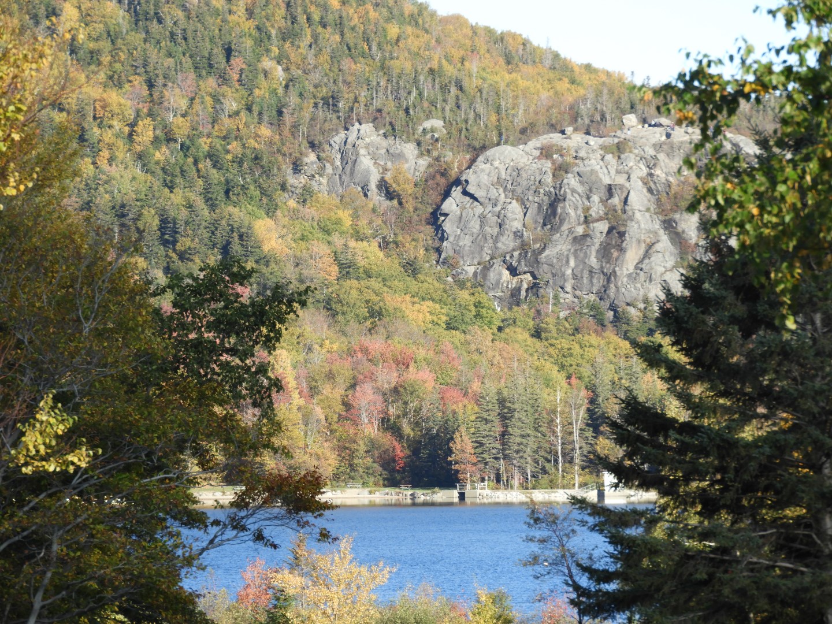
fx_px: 6489
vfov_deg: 5.5
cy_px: 312
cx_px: 416
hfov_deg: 7.3
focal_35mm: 270
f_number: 5.5
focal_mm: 48.4
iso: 100
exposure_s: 1/200
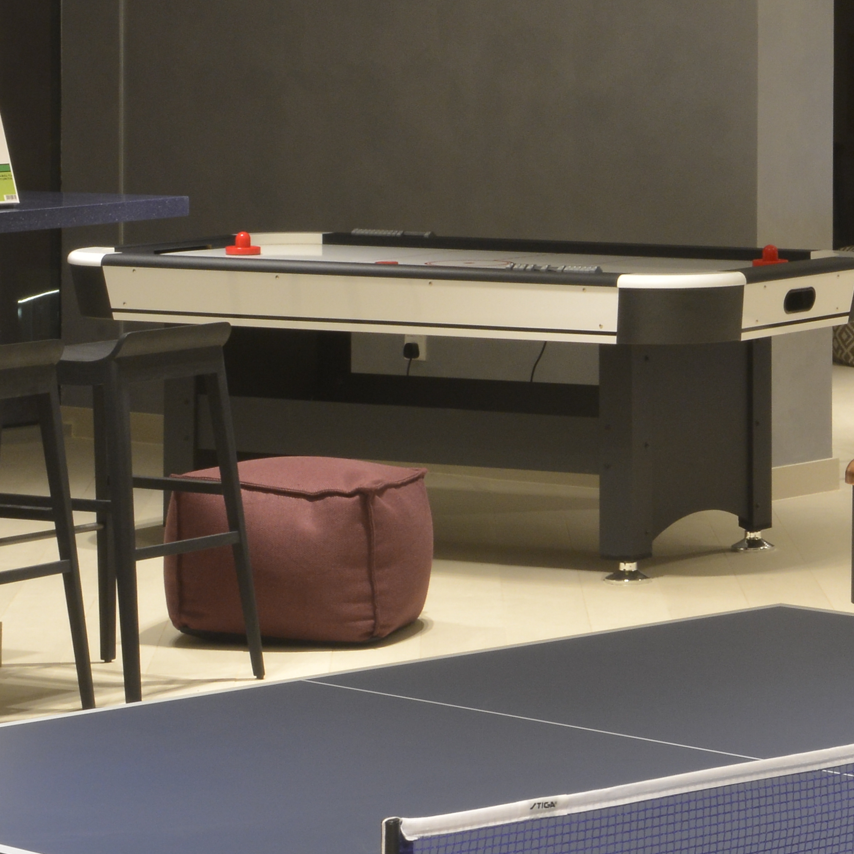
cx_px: 1197
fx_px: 3880
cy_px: 529
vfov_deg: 12.6
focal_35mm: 139
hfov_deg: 12.1
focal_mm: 45
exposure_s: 1
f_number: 18
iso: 640
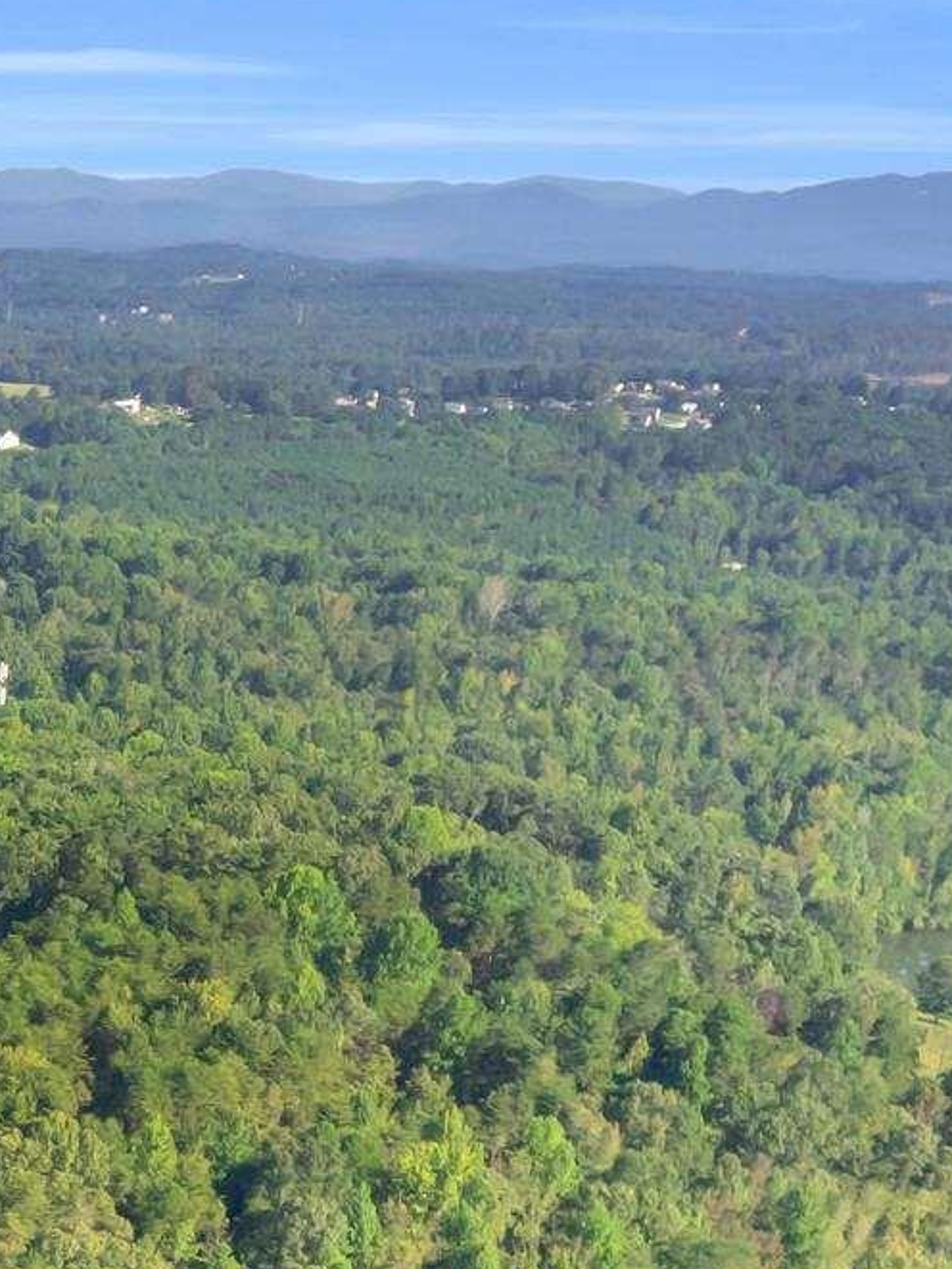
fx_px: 2933
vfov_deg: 22.9
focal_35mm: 80
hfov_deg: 16.0
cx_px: -681
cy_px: 1418
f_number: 2.8
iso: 120
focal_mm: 8.38
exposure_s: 1/180
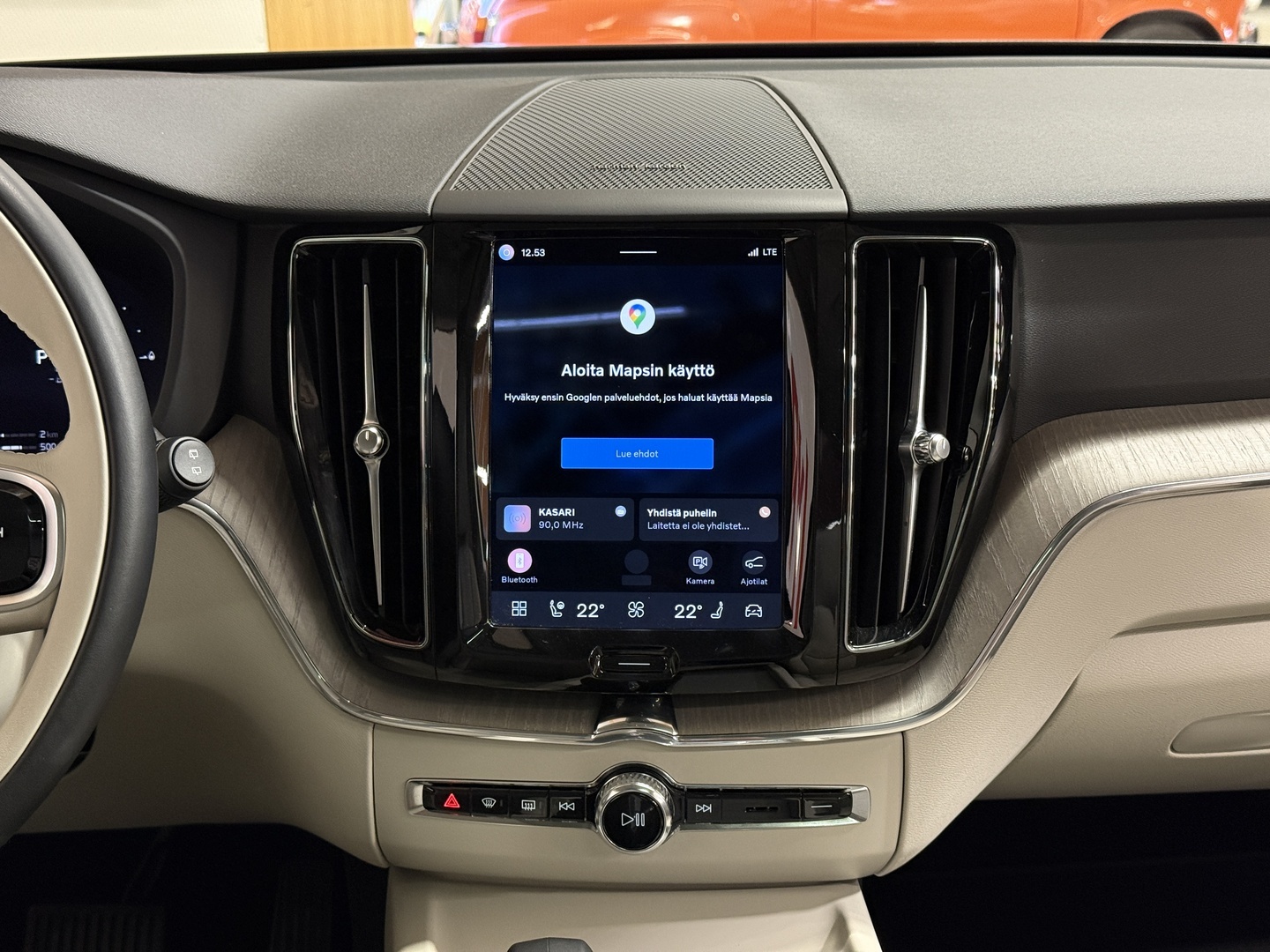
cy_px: 476
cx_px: 635
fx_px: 1761
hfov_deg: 39.7
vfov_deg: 30.3
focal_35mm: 48
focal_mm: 6.76
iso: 250
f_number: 1.78
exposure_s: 1/33
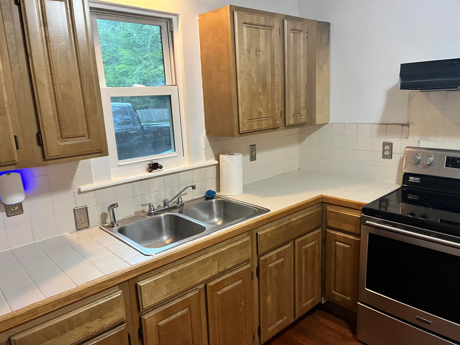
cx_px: 230
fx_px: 346
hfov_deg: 67.3
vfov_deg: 53.1
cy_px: 172
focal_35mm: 26
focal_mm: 5.1
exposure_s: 1/60
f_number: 1.6
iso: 320
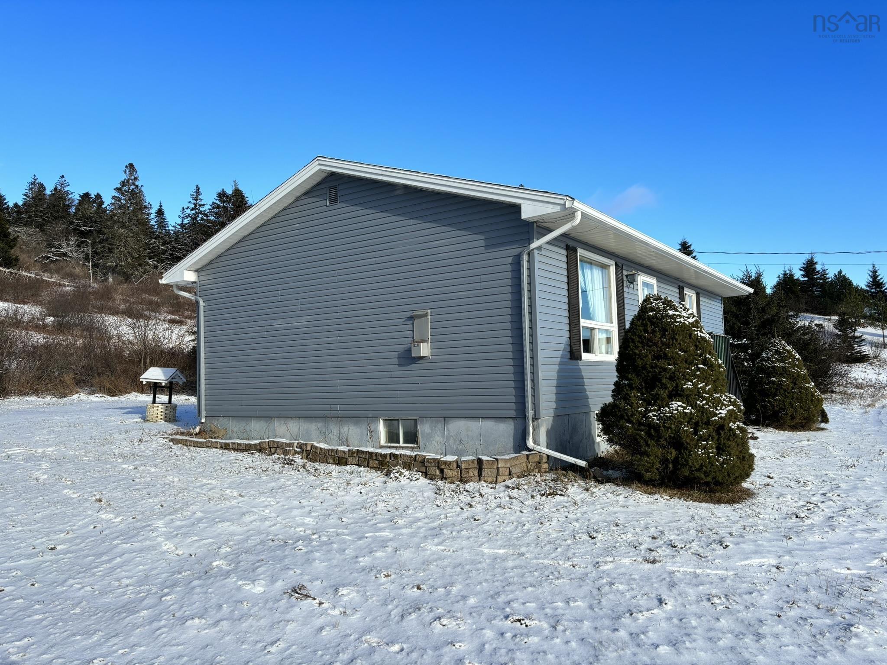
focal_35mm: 26
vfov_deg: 53.1
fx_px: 666
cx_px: 444
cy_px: 332
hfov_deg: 67.3
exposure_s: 1/2451
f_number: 1.6
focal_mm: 5.96
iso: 50
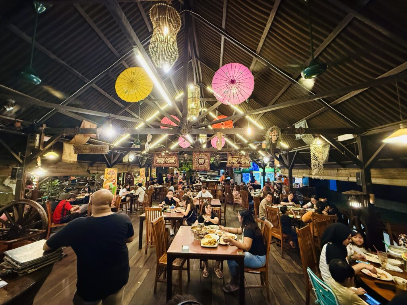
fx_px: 165
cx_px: 204
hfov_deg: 102.1
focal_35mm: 14
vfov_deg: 85.7
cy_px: 152
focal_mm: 2.22
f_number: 2.2
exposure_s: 1/50
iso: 640
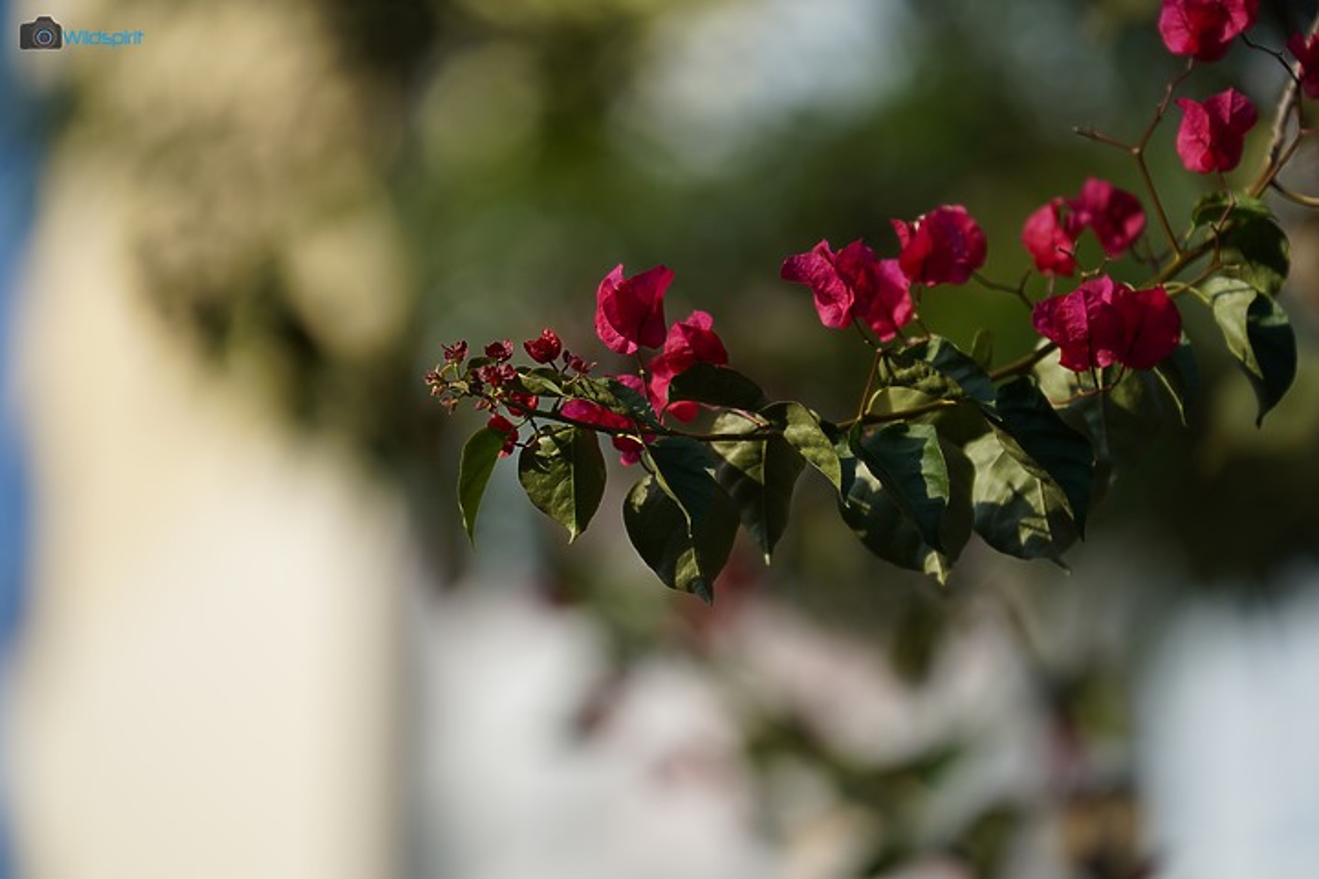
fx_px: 10991
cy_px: 440
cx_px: 660
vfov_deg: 4.6
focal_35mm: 300
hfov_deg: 6.9
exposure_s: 1/640
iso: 100
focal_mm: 300
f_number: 5.6
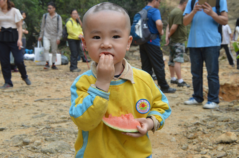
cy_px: 79
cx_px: 120
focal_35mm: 57
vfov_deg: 23.7
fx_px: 378
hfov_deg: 35.1
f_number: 8
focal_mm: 38
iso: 100
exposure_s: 1/50
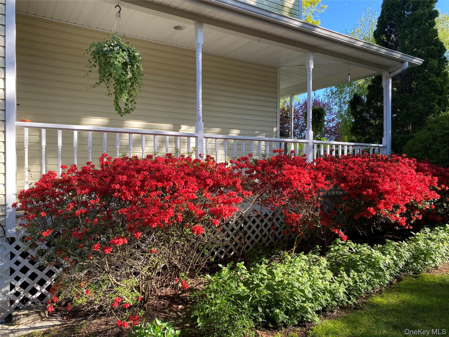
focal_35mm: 26
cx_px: 224
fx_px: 337
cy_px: 168
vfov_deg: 53.1
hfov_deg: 67.3
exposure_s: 1/326
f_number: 1.8
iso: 32
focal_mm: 4.25
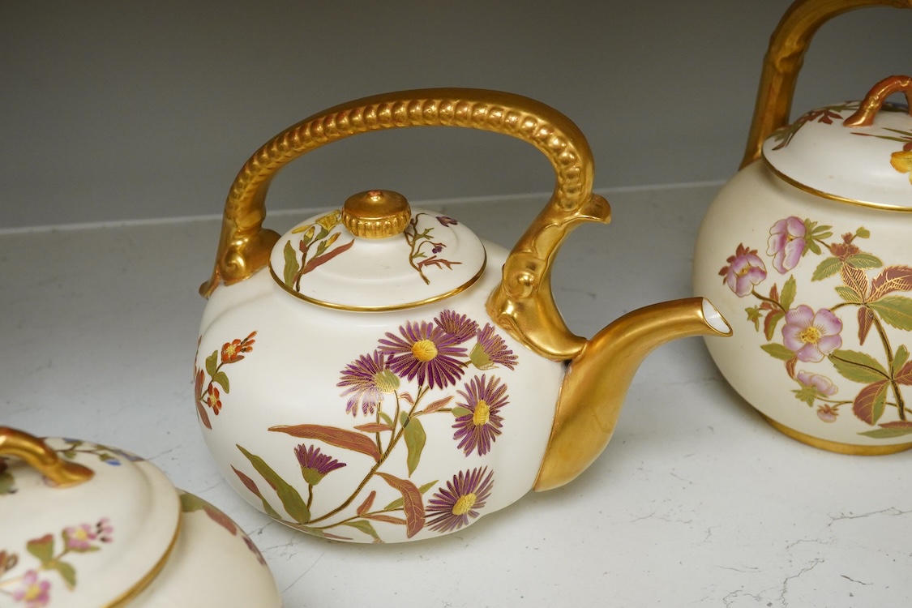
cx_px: 456
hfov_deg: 43.6
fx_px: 1140
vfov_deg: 29.9
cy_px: 304
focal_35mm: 45
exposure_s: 1/160
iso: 2500
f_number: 11
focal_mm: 30
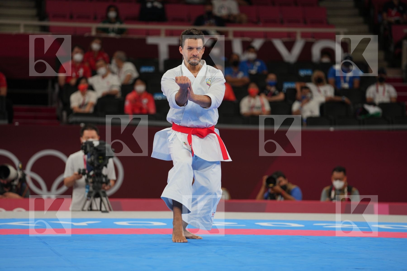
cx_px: 204
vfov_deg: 7.5
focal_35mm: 182
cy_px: 136
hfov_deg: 11.3
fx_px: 2057
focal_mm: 182
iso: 250
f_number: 2.8
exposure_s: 1/500
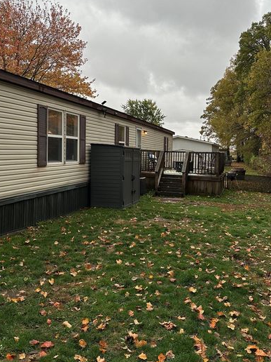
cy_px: 157
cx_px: 132
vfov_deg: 58.2
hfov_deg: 45.4
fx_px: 324
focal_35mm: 31
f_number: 1.78
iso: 80
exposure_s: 1/516
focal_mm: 6.86
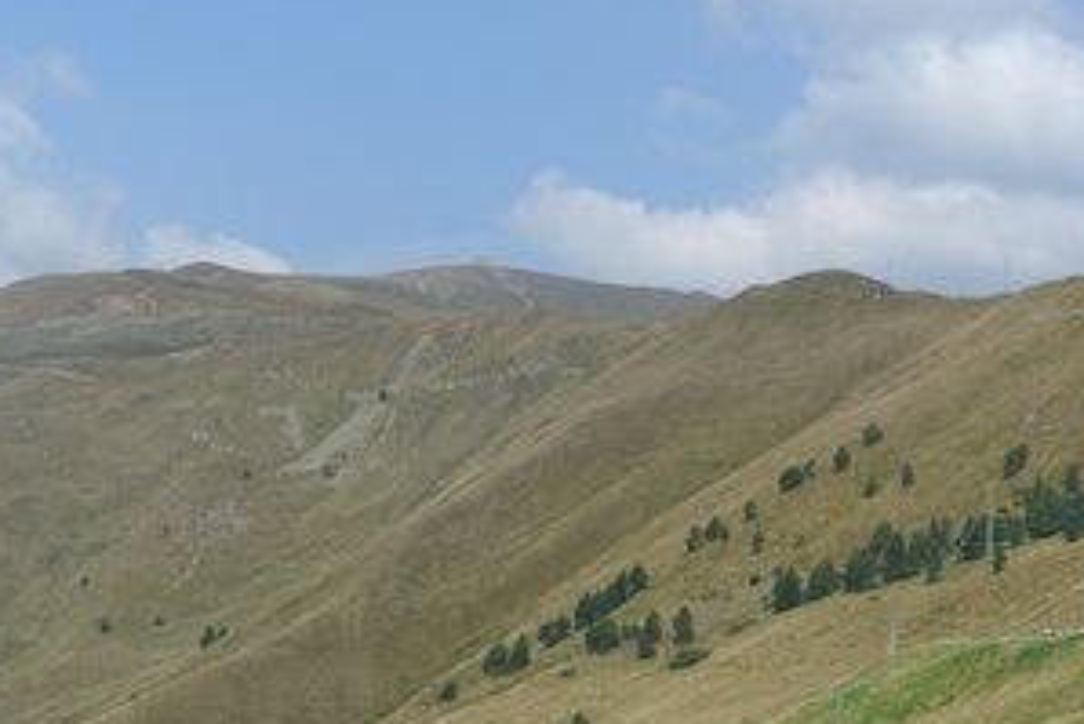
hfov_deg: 27.7
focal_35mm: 73
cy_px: 515
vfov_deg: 18.6
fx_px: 2199
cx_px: 518
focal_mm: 11.4
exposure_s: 1/1250
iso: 100
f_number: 3.5
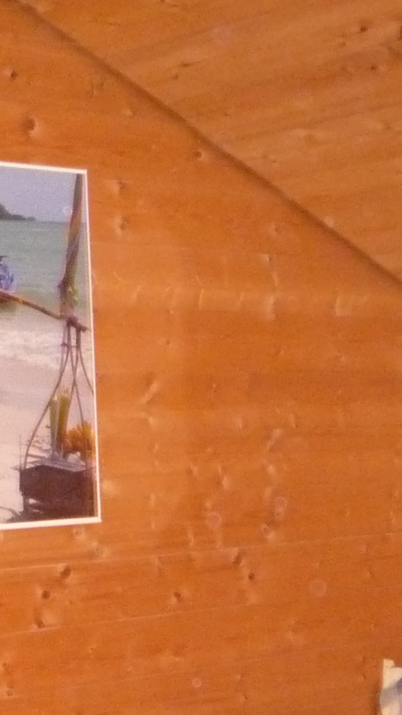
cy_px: 801
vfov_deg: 20.7
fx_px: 1858
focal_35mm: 98
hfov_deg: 12.2
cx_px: 18
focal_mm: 5.2
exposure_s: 1/8
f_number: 3.3
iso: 640
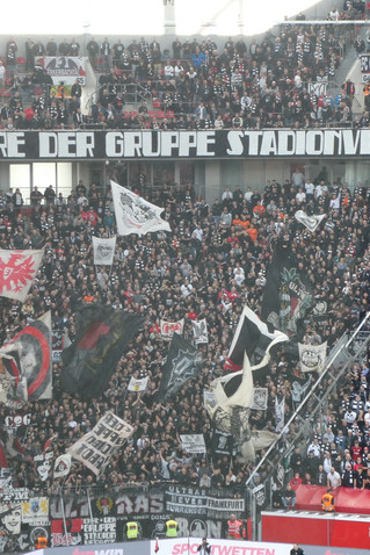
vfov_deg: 10.9
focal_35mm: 188
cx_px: 157
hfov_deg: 7.3
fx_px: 2896
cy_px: 278
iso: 320
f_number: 5.3
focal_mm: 24.2
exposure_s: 1/125
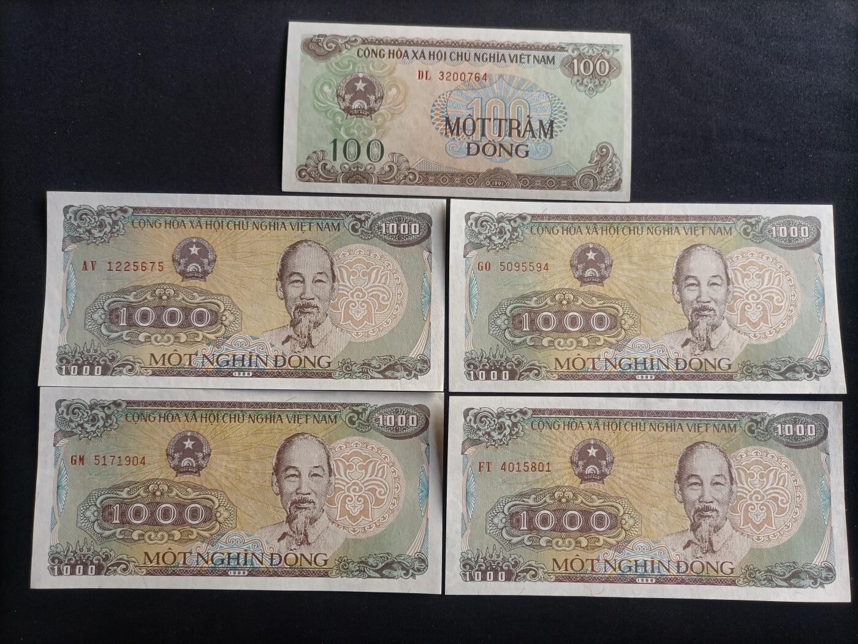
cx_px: 429
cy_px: 322
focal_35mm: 26
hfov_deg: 67.3
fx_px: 644
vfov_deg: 53.1
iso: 157
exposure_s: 1/50
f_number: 1.8
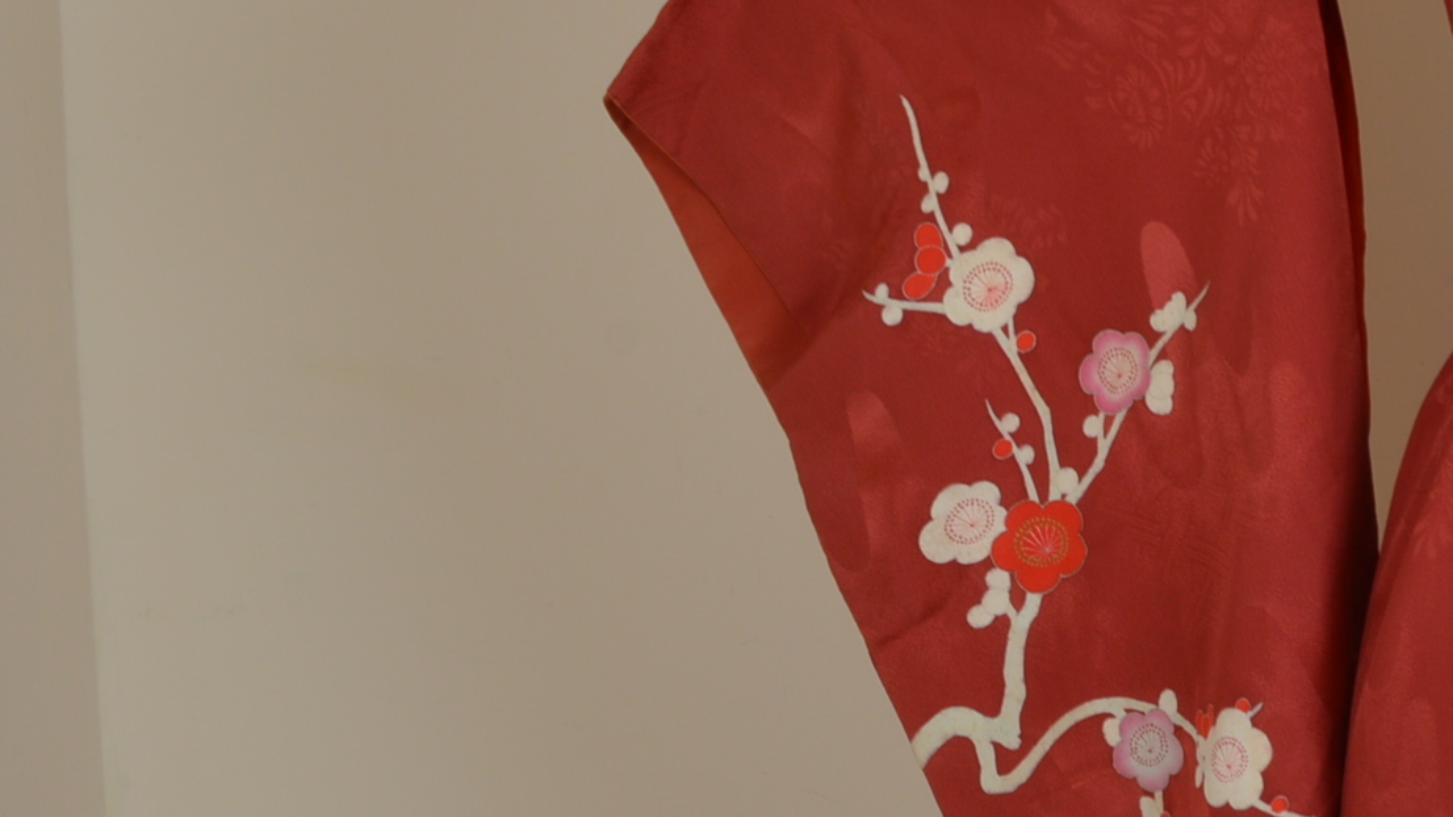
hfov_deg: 18.3
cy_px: 608
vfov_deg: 10.9
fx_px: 4276
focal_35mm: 111
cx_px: 1766
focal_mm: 26
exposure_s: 1/200
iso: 100
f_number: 11
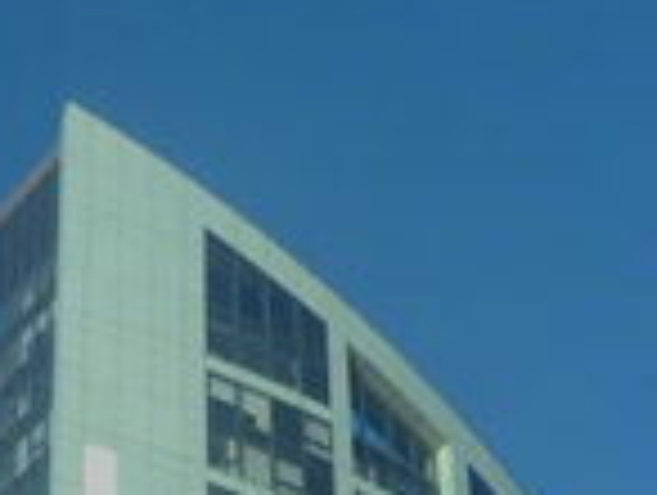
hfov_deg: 14.7
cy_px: 1087
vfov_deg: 10.0
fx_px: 2547
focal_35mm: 134
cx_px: 216
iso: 80
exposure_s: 1/640
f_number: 3.3
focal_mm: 5
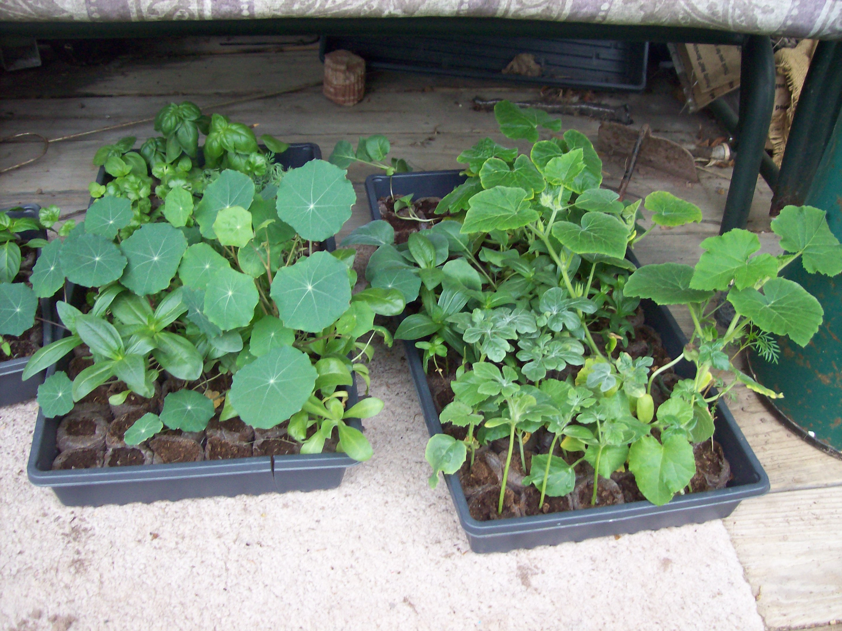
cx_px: 421
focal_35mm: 36
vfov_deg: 39.6
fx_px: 875
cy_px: 316
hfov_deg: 51.4
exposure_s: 1/111
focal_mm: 6
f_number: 2.7
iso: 80
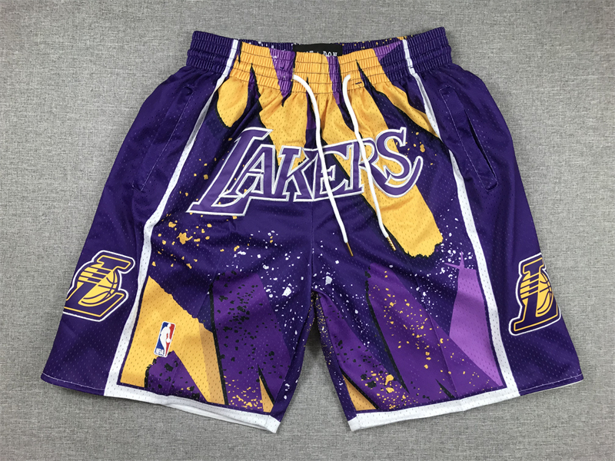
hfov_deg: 63.4
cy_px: 230
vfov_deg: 49.7
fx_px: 497
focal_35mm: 28
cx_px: 308
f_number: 1.8
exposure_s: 1/100
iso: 40
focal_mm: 3.99
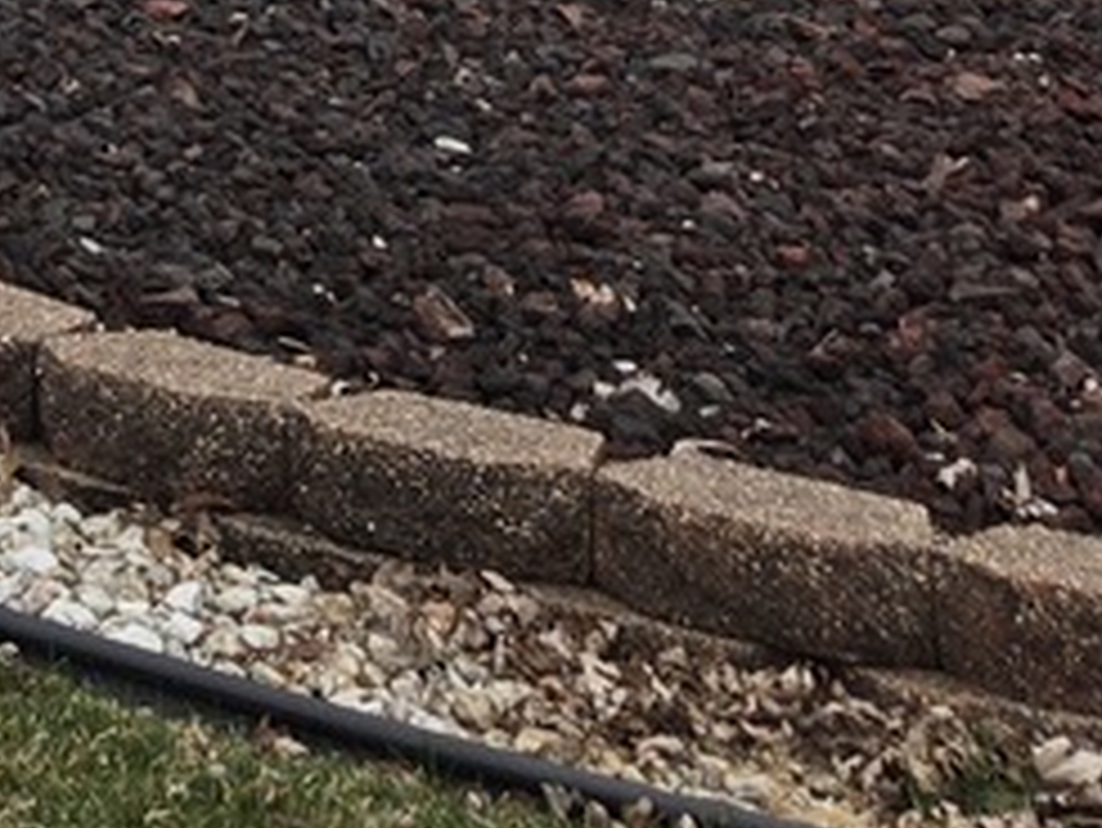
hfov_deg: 13.2
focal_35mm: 135
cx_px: -882
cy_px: -1526
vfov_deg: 9.2
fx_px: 4300
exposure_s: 1/1067
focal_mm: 5.4
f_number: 1.8
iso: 25
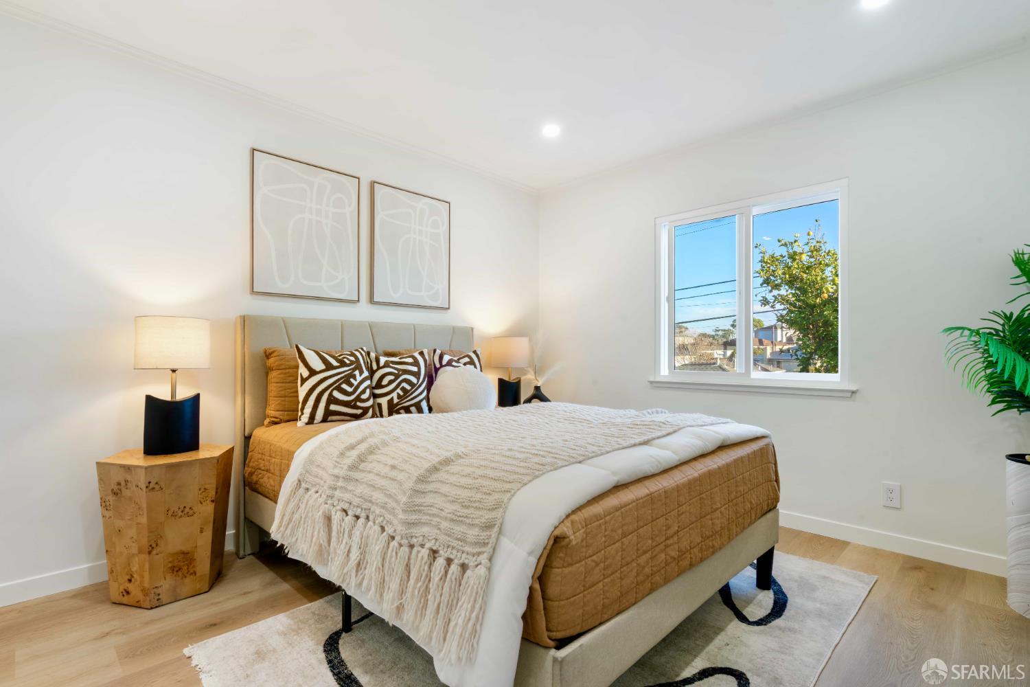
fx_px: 486
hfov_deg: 93.3
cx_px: 515
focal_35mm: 17
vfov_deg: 70.4
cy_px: 344
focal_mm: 17
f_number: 14
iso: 160
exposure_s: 1/1.25
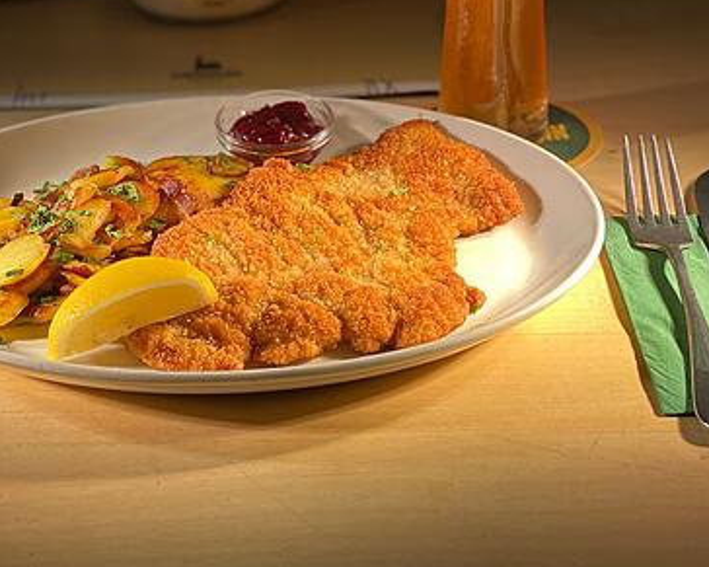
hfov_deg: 22.5
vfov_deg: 18.0
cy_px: 172
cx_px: 309
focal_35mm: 85
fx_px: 1783
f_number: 2
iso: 20
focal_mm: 6
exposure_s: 1/302
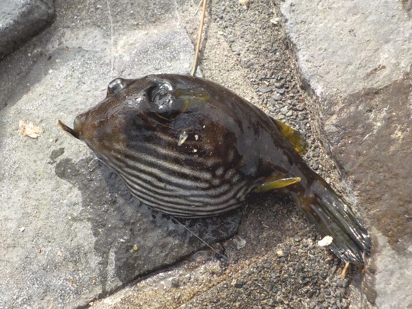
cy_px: 154
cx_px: 206
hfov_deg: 60.0
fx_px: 357
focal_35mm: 30
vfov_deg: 46.8
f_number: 3.3
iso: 125
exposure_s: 1/800
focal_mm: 4.1
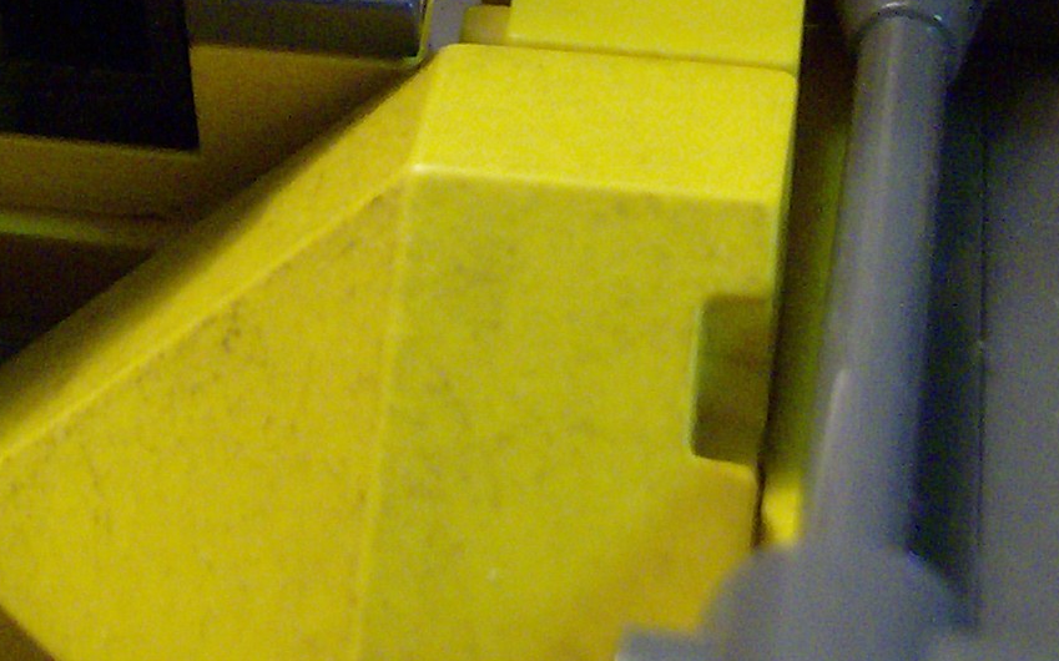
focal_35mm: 122
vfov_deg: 10.2
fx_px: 3520
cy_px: -485
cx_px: 90
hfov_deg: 16.9
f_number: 2.9
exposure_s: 1/34.7
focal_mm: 6.4
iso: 200
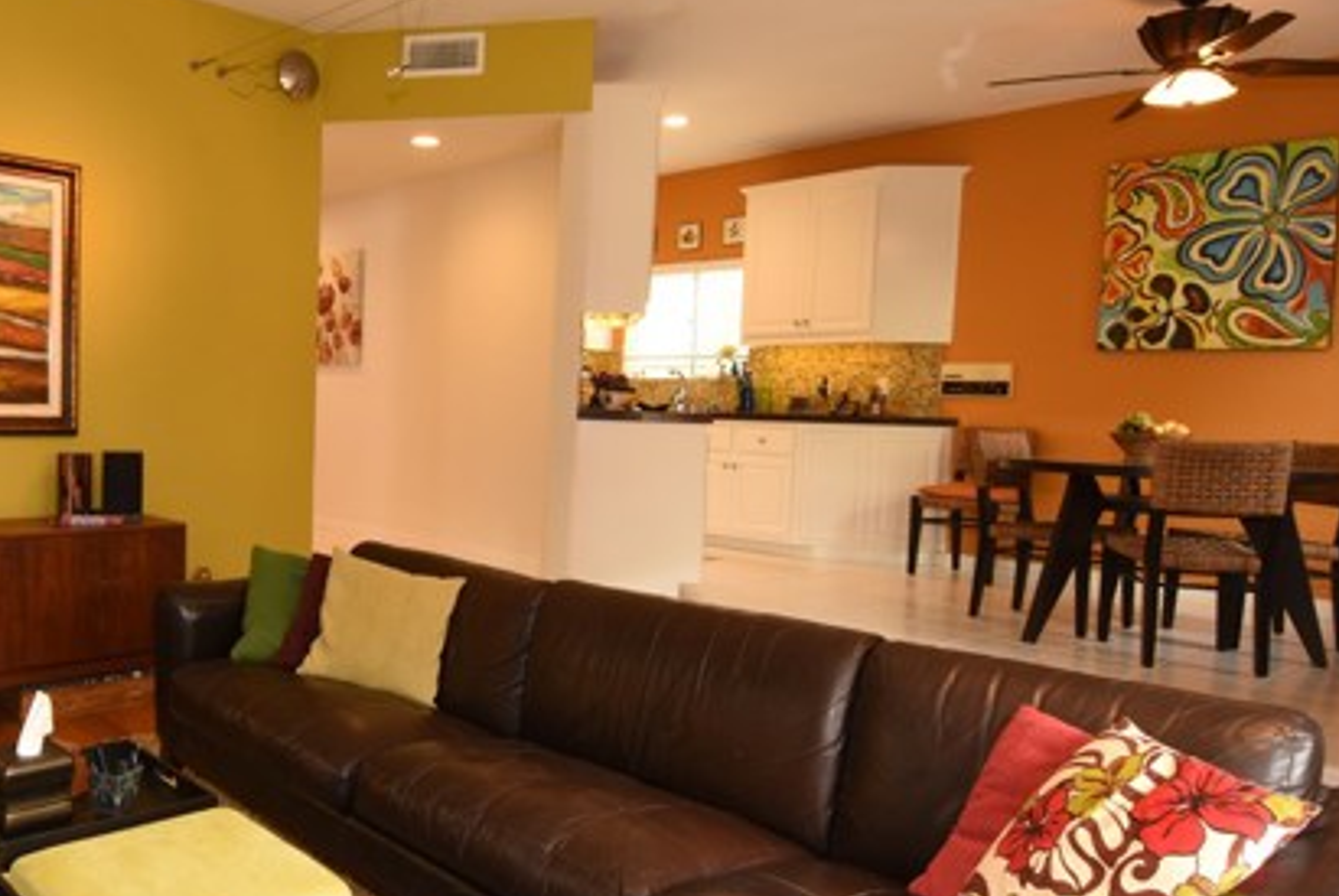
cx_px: 384
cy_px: 441
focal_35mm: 28
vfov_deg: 46.5
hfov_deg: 62.7
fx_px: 1043
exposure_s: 1/3
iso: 400
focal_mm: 12
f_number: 14
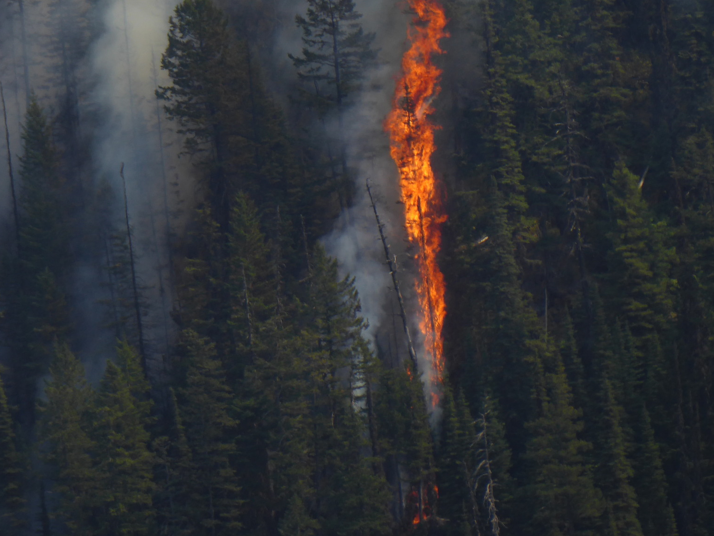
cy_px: 214
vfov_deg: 1.6
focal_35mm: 941
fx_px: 19412
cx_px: 417
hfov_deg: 2.1
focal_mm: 129
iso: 80
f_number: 6.4
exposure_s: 1/320
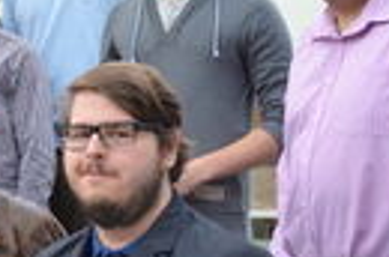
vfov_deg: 10.6
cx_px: -70
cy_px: 99
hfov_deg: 15.4
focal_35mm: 129
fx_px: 1391
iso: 360
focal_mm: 28
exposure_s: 1/125
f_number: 5.6
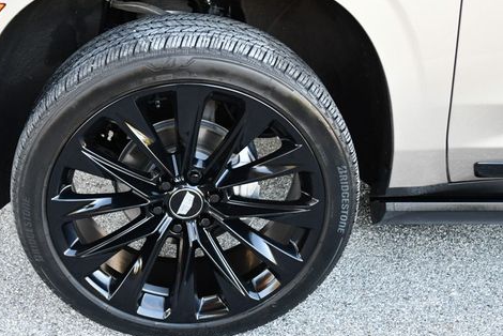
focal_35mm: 49
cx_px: 180
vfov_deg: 27.6
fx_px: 685
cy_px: 175
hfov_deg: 40.0
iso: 800
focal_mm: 18
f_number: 3.5
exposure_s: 1/250
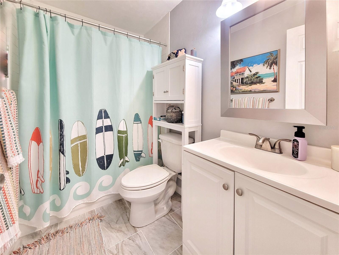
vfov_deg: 89.9
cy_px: 128
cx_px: 170
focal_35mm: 13
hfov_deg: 106.2
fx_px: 127
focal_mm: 2.2
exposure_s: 1/60
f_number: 2.2
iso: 200
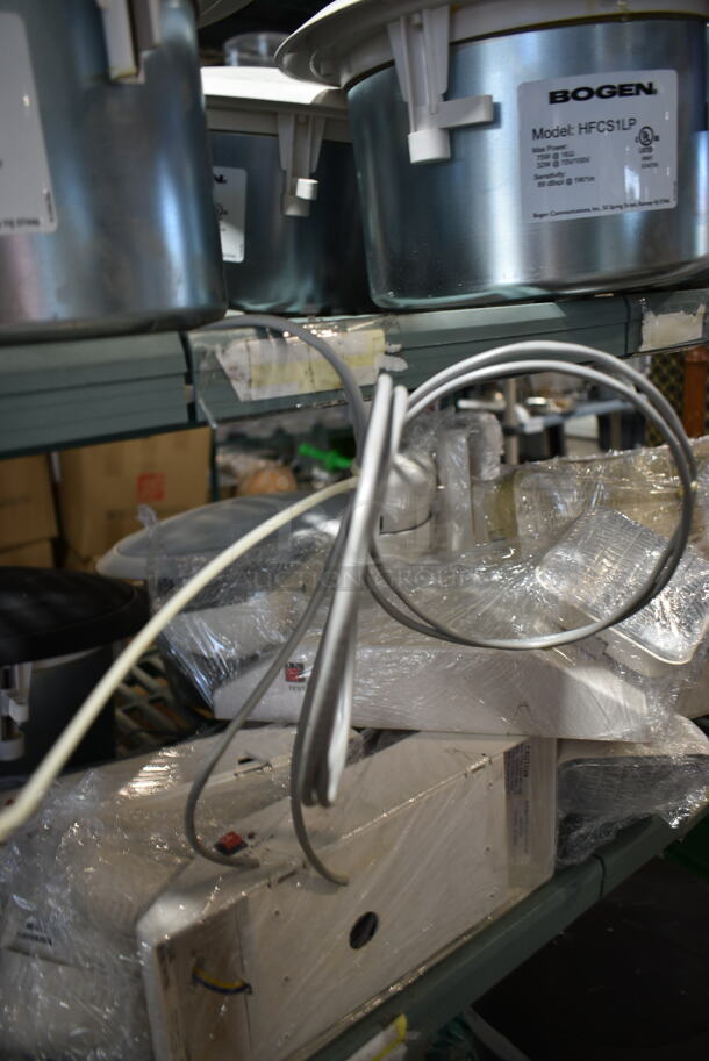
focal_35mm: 27
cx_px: 354
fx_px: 796
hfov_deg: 48.0
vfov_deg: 67.3
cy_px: 530
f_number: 3.5
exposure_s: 1/30
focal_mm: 18
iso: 110
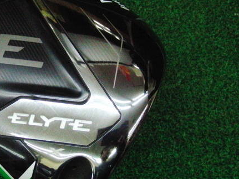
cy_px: 81
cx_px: 64
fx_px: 380
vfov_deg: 26.5
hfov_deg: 34.3
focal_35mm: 55
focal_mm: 6.42
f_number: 3.6
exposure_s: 1/500
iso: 3200
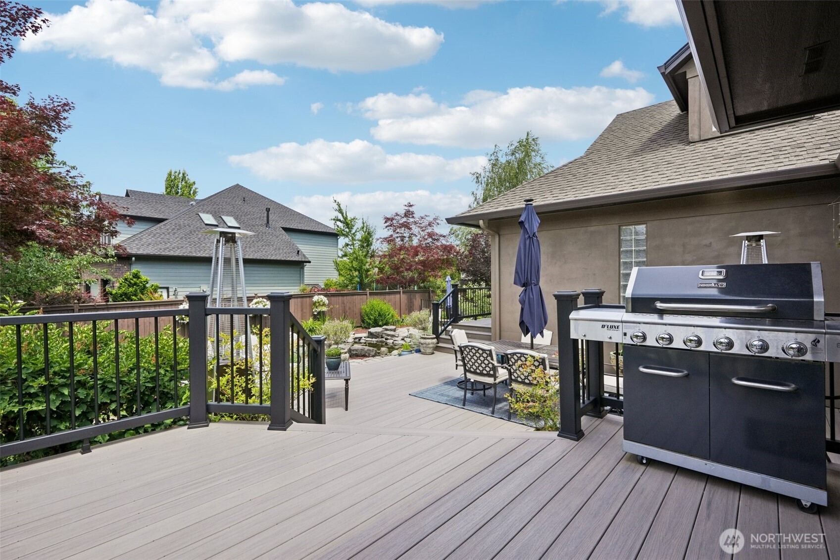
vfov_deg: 73.7
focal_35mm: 16
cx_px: 420
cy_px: 280
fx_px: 373
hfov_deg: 96.7
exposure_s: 1/640
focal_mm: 16
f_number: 8
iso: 400
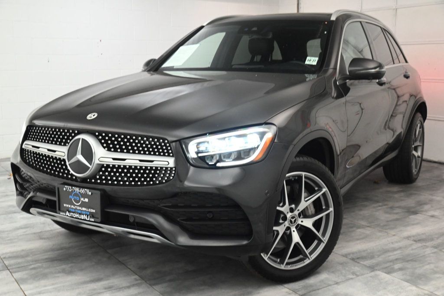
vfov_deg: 33.4
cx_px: 222
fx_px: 493
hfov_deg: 48.5
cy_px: 148
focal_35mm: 40
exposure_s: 1/80
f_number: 8
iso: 3200
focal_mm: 40
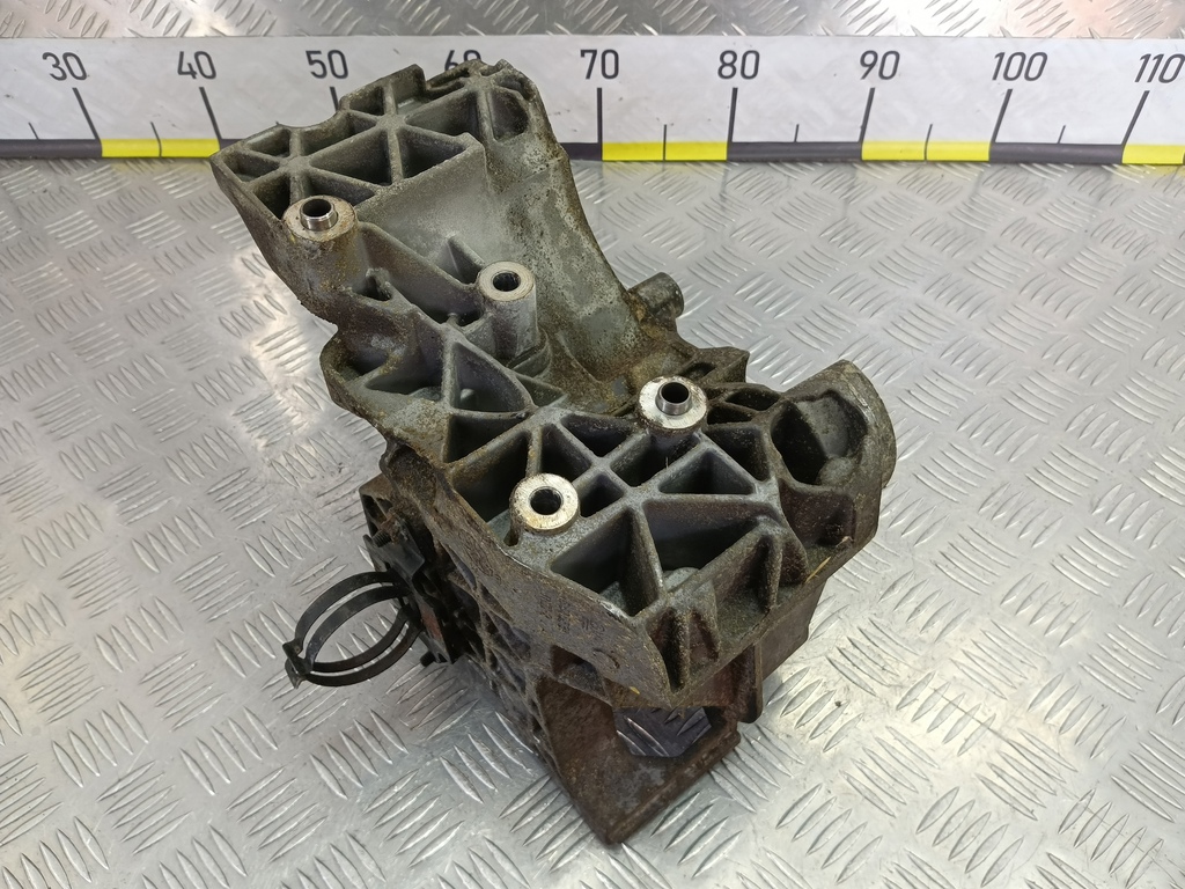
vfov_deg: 51.4
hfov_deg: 65.3
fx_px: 924
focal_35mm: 27
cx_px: 592
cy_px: 444
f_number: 1.6
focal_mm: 4.11
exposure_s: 1/50
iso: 130
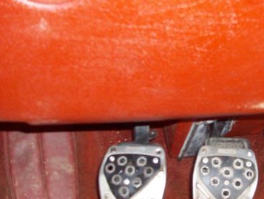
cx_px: 221
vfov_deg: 24.0
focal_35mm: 61
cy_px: 92
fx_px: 465
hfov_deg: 30.7
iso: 160
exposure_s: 1/60
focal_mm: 5.7
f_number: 2.8
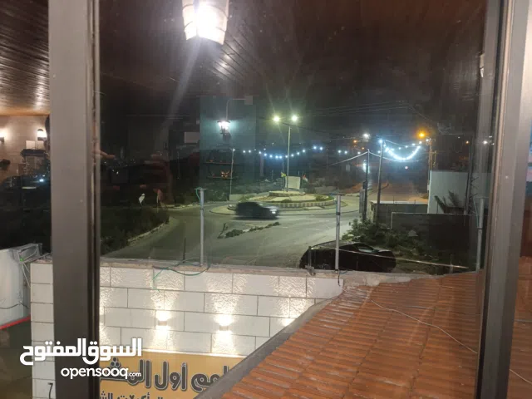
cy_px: 200
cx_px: 266
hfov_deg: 73.9
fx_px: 353
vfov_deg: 58.9
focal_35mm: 23
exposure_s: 1/25
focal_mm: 6.14
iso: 2000
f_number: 1.6
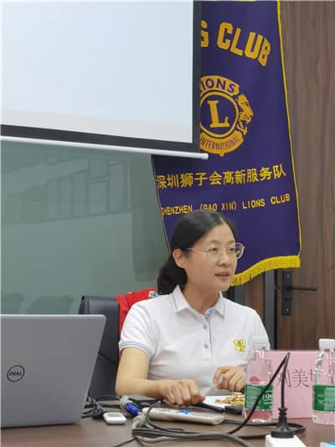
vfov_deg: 24.1
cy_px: 224
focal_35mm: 81
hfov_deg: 18.2
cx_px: 168
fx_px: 1045
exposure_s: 1/60
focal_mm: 6.71
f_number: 1.9
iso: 200
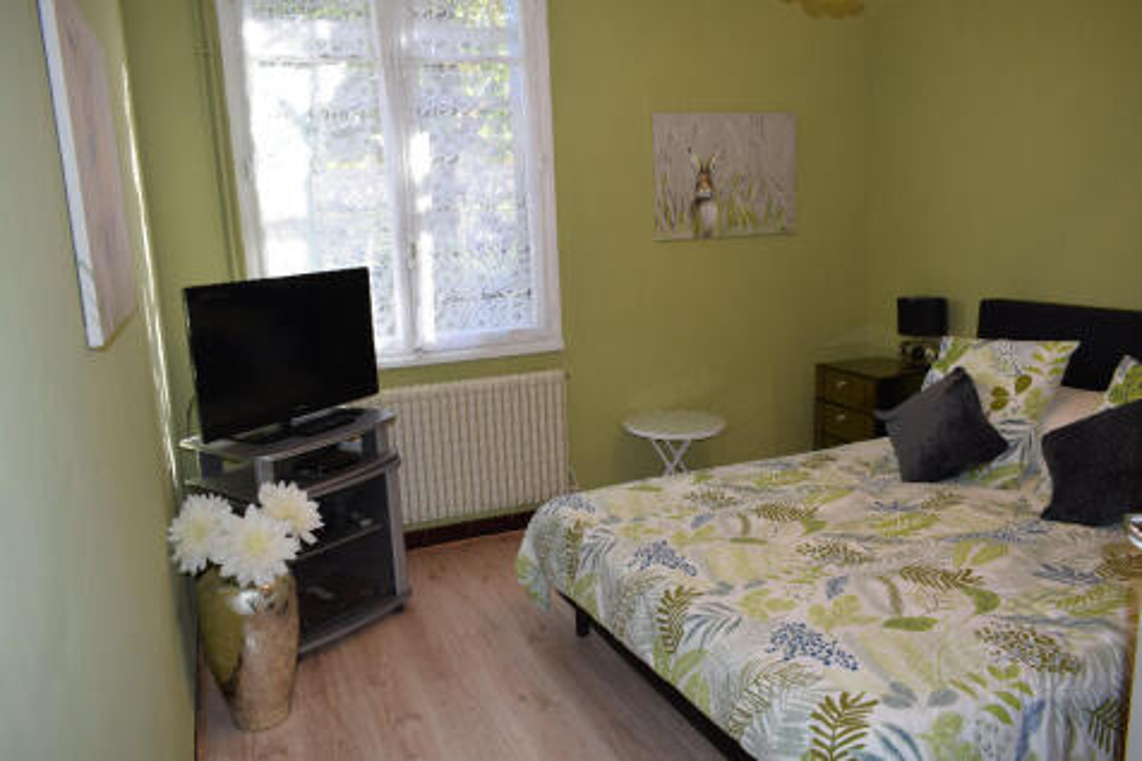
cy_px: 380
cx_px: 571
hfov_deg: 67.4
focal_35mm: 27
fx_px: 856
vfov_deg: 47.9
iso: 500
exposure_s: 1/125
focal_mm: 18
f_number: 5.6
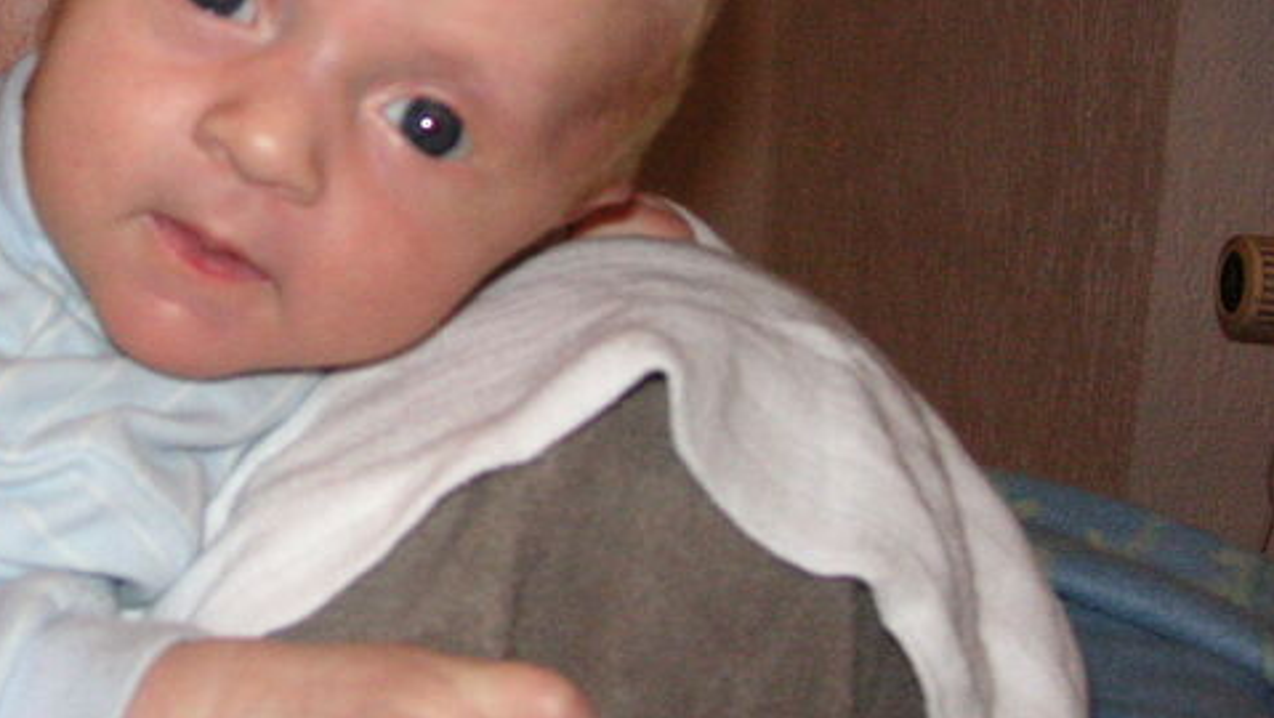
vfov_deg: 15.0
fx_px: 2704
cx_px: 218
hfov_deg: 25.9
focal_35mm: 80
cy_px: 72
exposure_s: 1/45
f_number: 3.1
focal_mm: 7.3
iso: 160
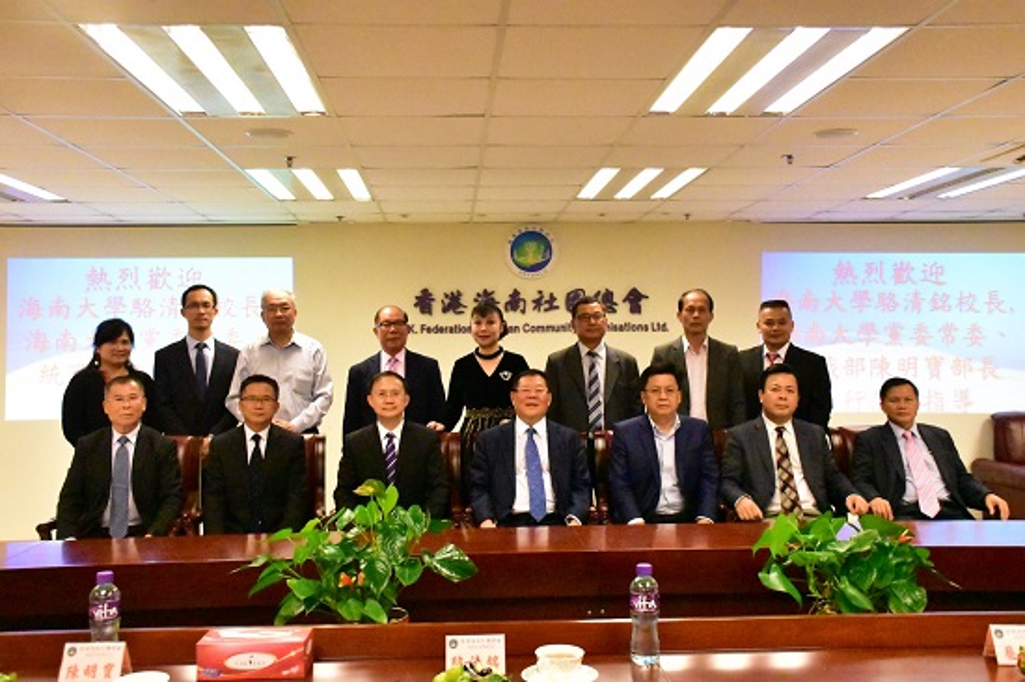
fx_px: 1024
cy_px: 341
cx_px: 512
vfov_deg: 36.8
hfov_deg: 53.2
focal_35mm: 36
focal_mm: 24
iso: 25600
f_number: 6.3
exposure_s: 1/1000
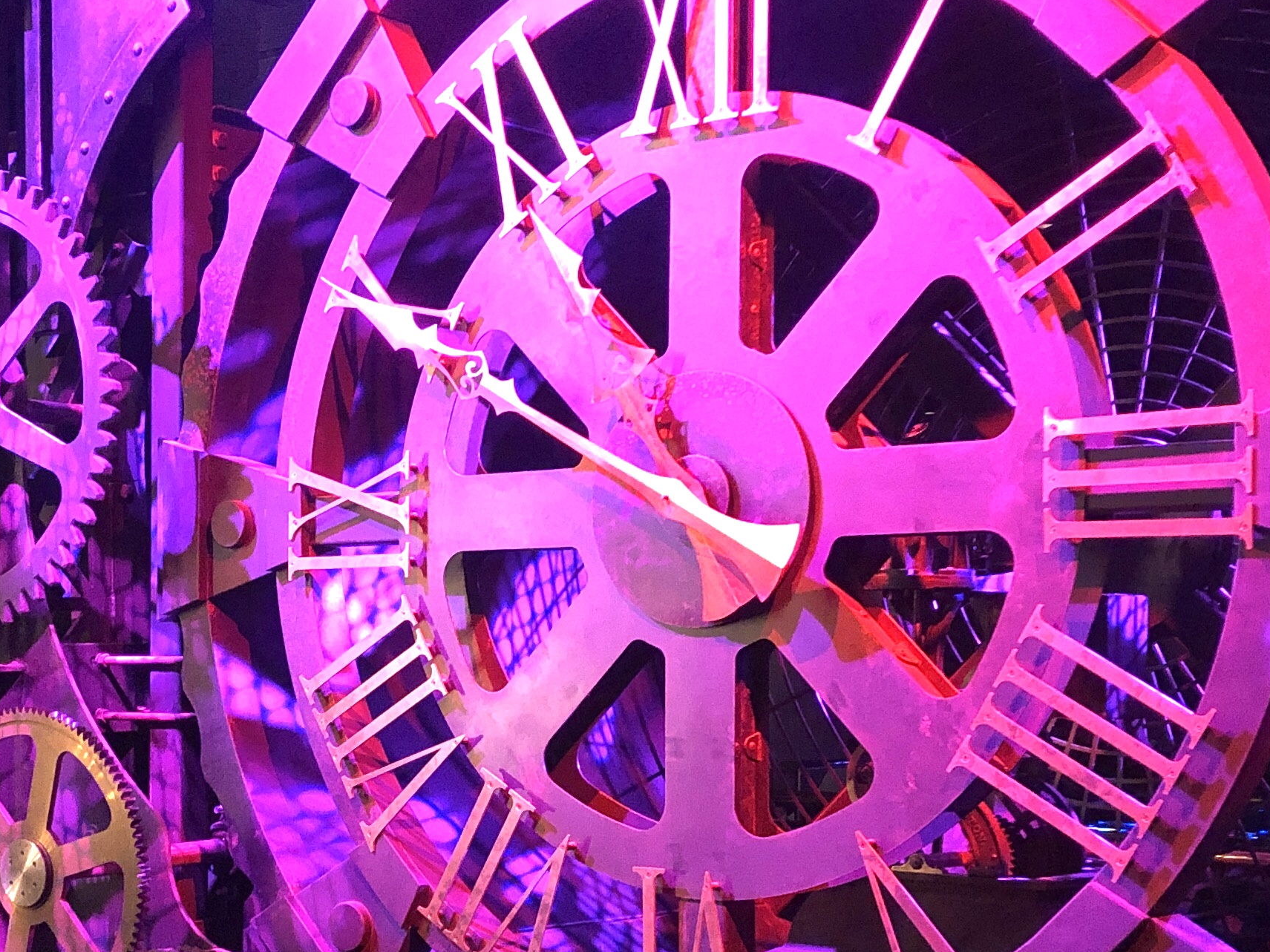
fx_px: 2421
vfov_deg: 22.1
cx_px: 318
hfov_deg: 28.9
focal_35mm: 66
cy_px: 710
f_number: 1.8
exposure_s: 1/9
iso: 100
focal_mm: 3.99
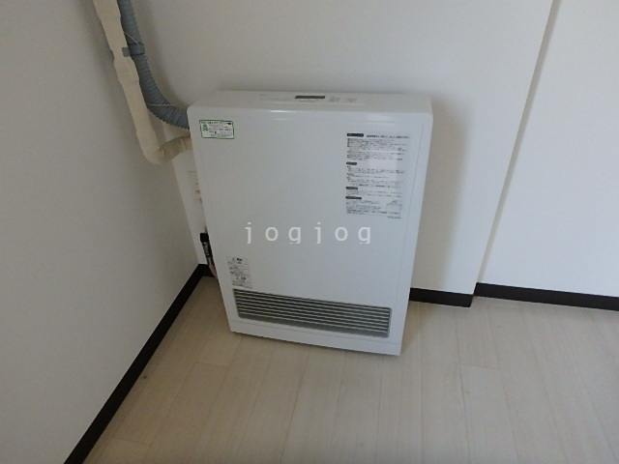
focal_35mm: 21
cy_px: 232
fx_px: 376
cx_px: 310
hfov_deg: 79.0
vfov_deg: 63.4
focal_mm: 3.7
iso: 640
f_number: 3.5
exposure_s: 1/30
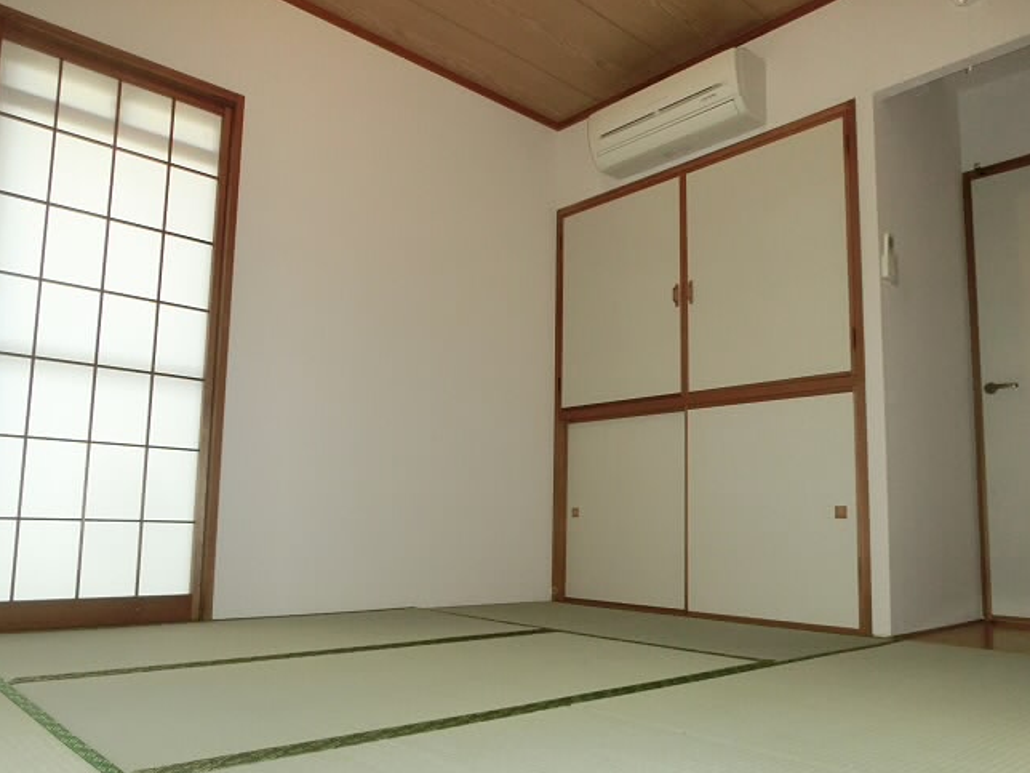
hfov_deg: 65.3
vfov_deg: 51.3
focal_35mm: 27
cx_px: 498
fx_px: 803
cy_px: 428
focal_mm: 4.24
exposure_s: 1/60
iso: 400
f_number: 3
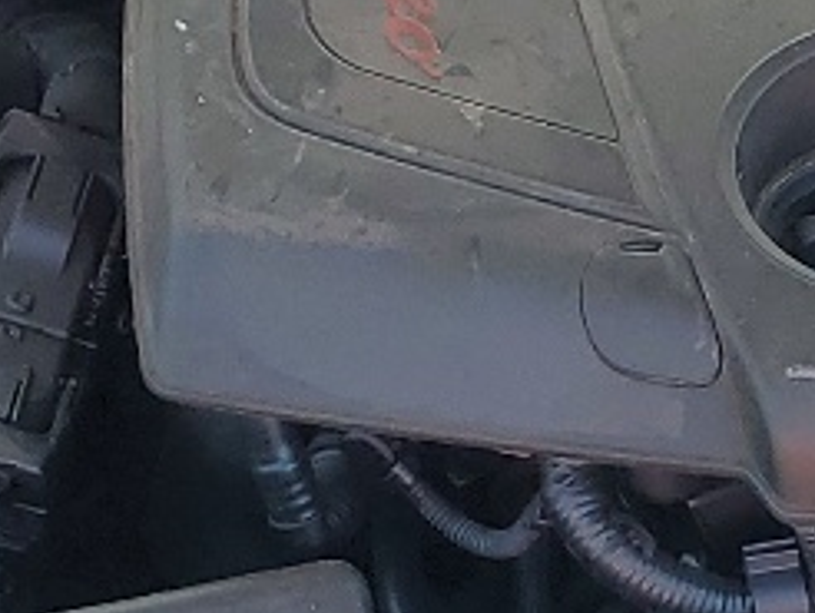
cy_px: 497
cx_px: 994
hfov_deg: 11.4
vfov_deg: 8.8
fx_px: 3983
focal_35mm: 169
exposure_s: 1/714
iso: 50
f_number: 1.5
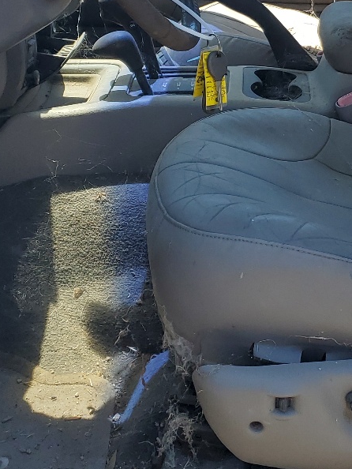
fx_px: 948
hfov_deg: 20.9
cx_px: 260
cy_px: 101
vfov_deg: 27.3
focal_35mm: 70
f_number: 1.5
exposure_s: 1/909
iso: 50
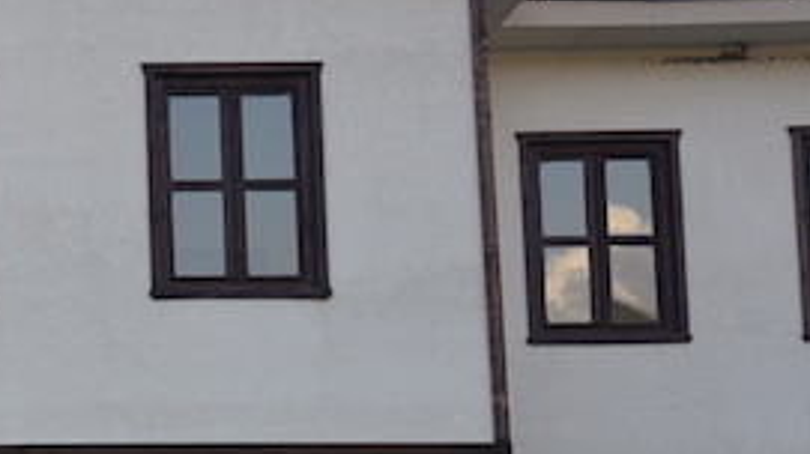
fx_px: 2125
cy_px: 455
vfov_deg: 12.1
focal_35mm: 99
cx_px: -120
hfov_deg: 20.4
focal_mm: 40
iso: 250
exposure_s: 1/200
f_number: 7.1
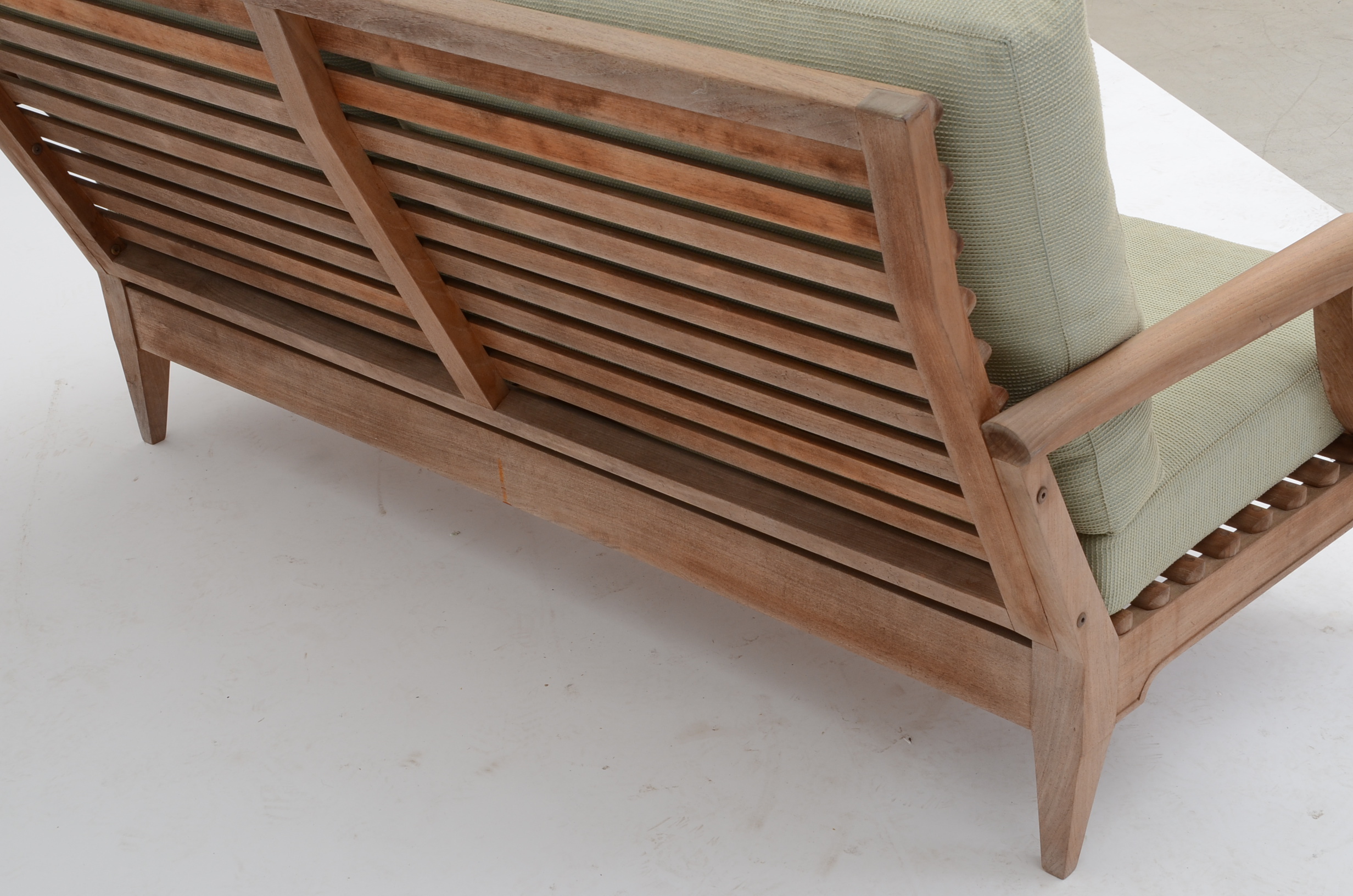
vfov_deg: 25.6
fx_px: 1969
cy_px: 448
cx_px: 676
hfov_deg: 37.9
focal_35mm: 52
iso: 320
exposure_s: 1/125
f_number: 11
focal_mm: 35
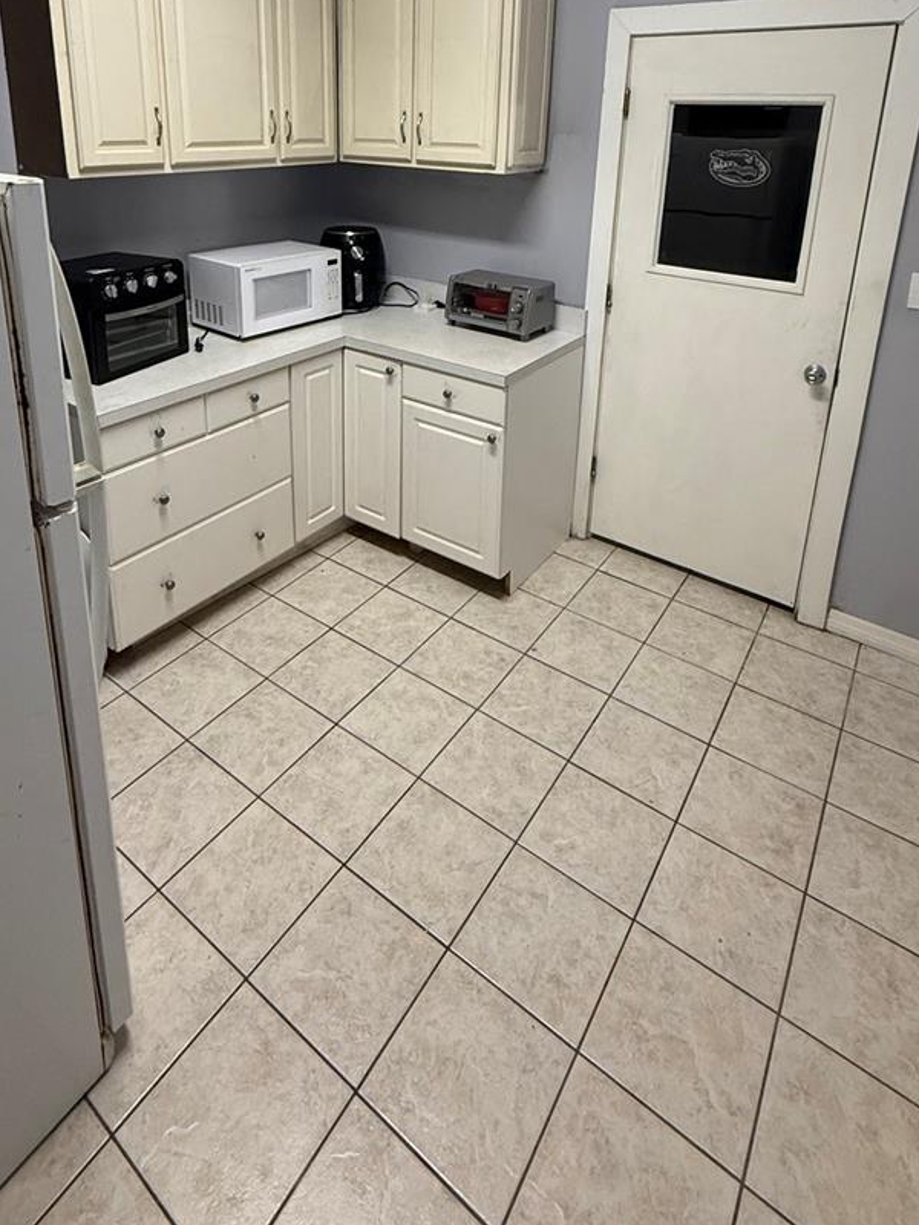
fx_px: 743
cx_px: 420
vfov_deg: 73.9
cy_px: 320
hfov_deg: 63.3
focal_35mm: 21
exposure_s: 1/120
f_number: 2.2
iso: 320
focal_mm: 2.22
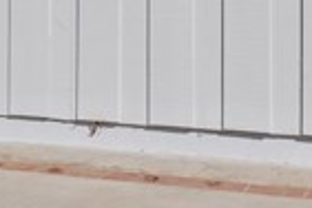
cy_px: -23
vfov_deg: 13.4
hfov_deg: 20.2
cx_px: 73
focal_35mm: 100
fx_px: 867
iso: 250
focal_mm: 22
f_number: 9
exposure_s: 1/320
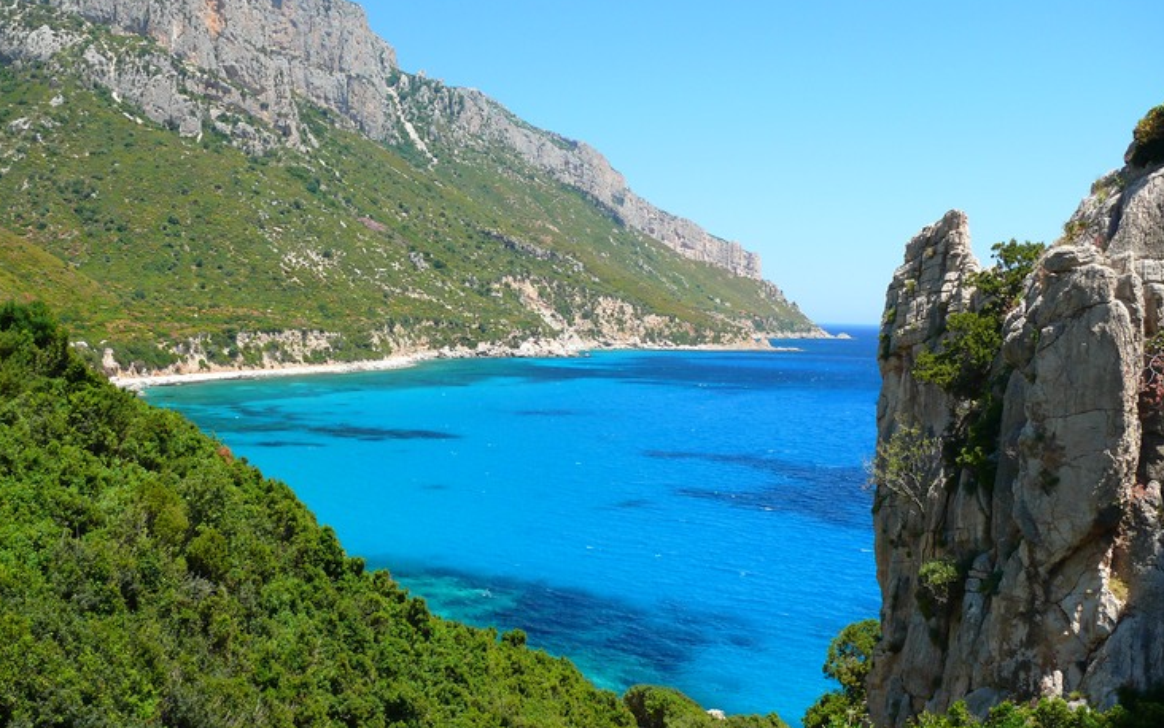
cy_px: 372
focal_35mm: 38
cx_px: 572
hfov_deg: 51.5
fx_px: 1206
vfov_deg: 33.6
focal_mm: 7.4
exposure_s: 1/160
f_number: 4
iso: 100
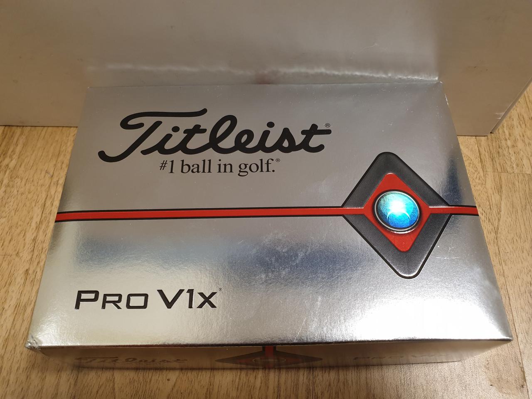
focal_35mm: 26
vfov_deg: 53.1
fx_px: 400
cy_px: 200
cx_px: 266
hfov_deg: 67.3
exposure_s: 1/40
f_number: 2.4
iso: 250
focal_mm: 4.3
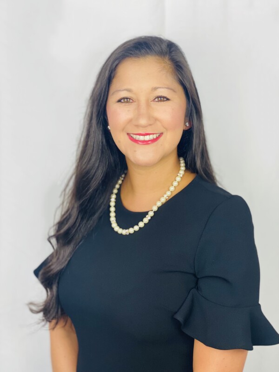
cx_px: 140
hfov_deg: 28.0
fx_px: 559
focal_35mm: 52
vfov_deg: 36.8
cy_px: 186
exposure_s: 1/120
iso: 80
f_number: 2
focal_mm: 6
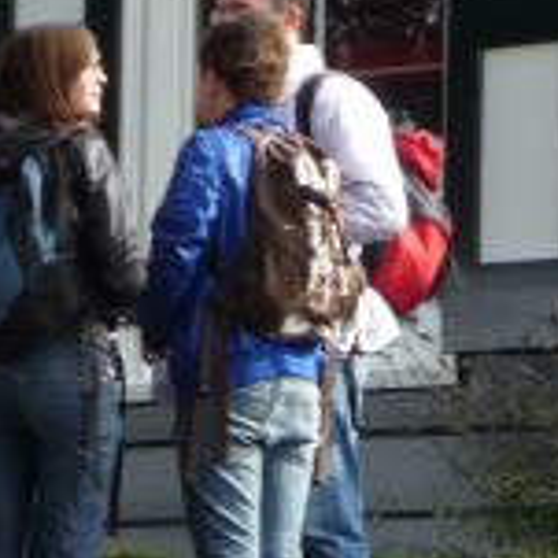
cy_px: 443
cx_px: 137
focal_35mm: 289
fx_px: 5271
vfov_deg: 6.1
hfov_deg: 6.1
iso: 100
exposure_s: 1/100
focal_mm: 13.1
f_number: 4.6
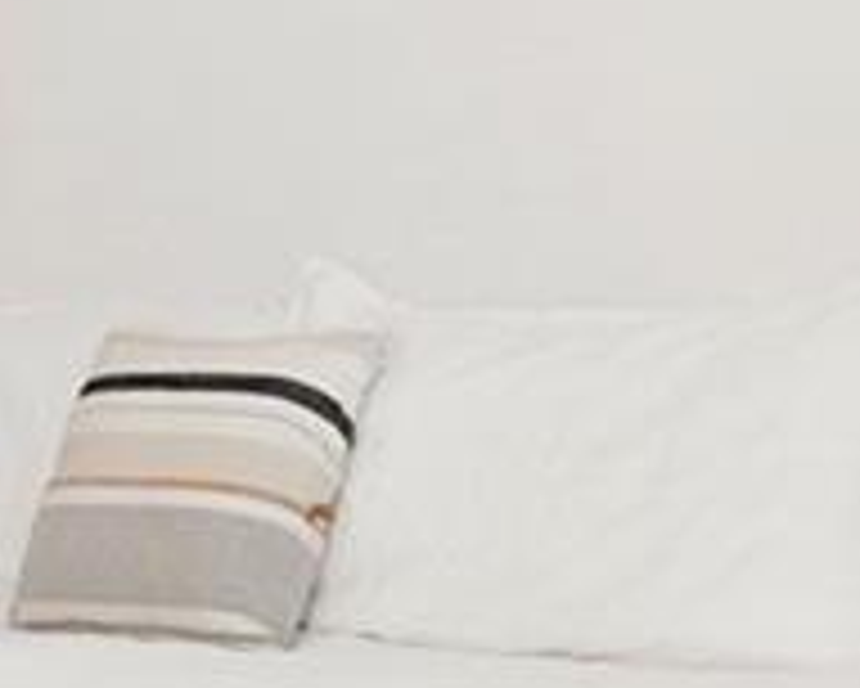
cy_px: 310
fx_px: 3309
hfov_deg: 14.4
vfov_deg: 11.9
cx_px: -149
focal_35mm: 130
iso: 800
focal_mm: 11
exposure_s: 1/60
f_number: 5.6
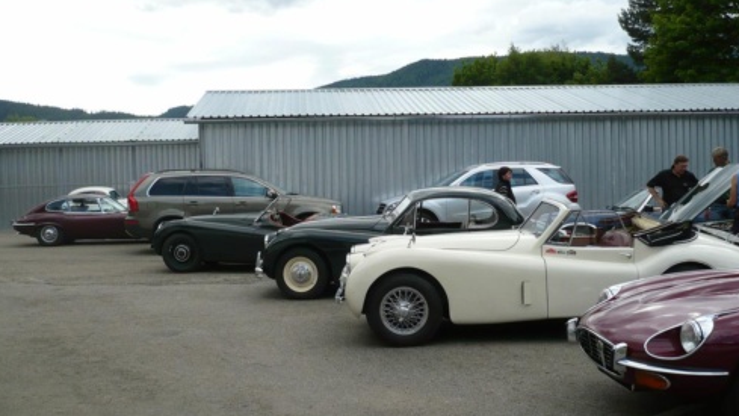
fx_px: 764
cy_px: 196
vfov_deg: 30.4
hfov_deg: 51.6
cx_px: 372
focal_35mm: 39
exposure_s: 1/640
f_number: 2.8
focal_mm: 5.8
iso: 100
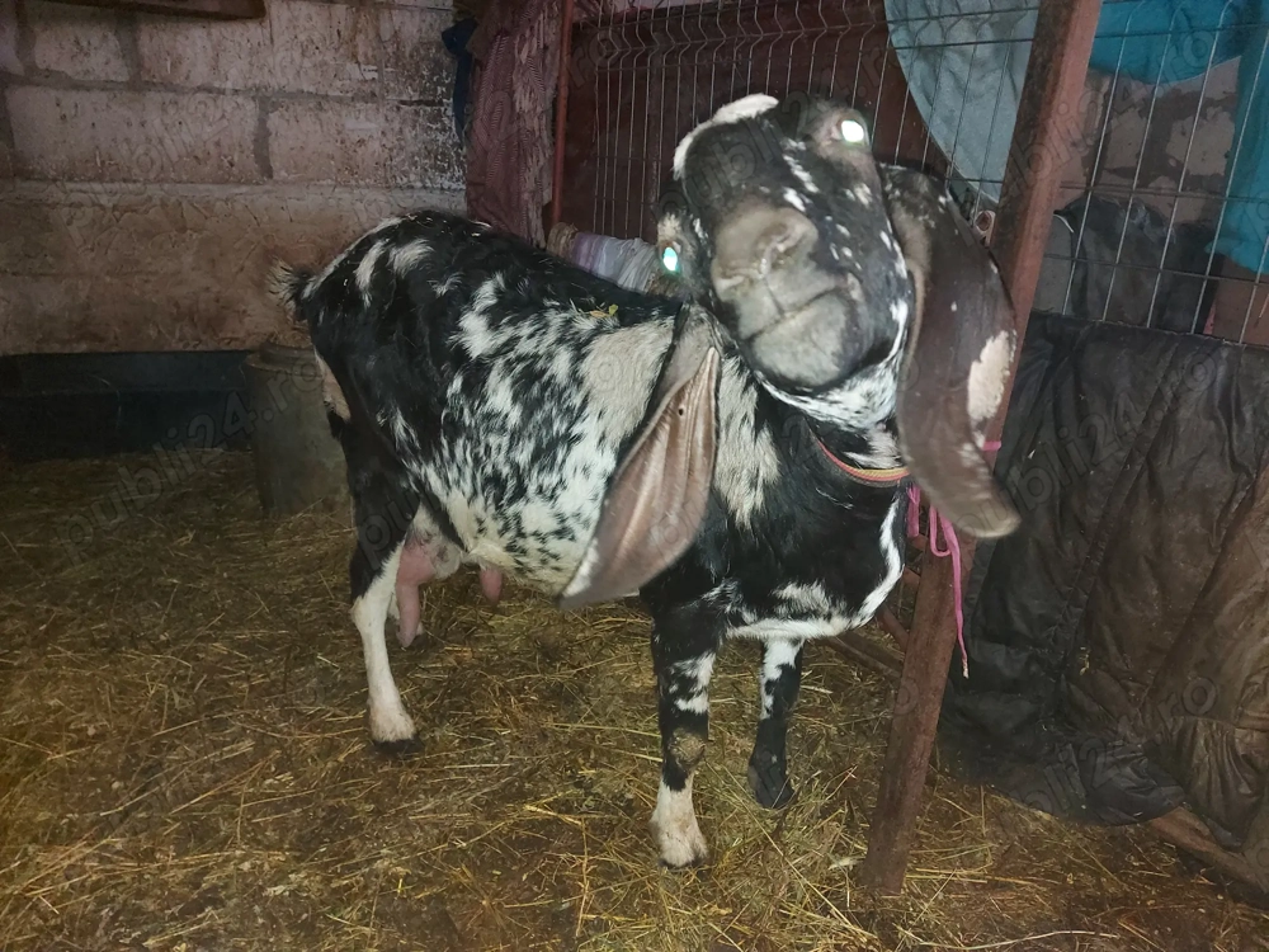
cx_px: 634
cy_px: 476
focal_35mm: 24
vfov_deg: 56.8
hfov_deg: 71.6
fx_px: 880
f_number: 1.8
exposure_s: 1/25
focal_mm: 5.23
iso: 500
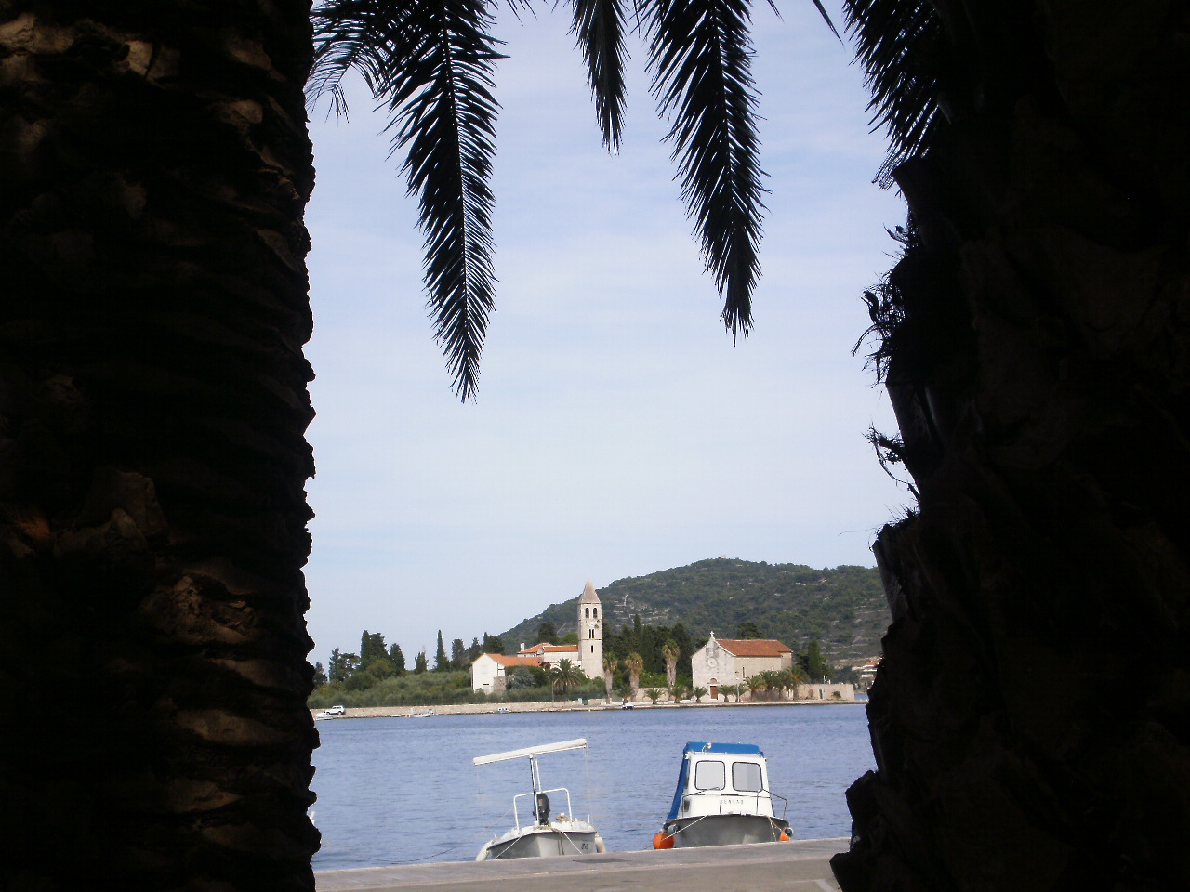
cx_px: 595
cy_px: 446
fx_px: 2131
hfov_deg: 31.2
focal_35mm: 62
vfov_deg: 23.7
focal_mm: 10.3
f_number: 5.9
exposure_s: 1/640
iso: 100
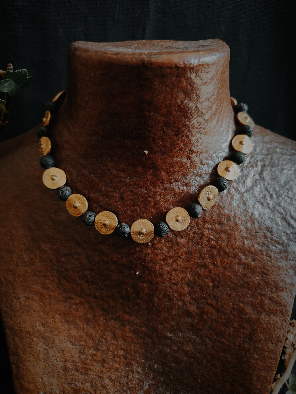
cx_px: 148
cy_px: 197
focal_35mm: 23
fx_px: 262
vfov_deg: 73.9
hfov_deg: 58.9
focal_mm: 6.19
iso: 400
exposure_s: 1/100
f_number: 1.65
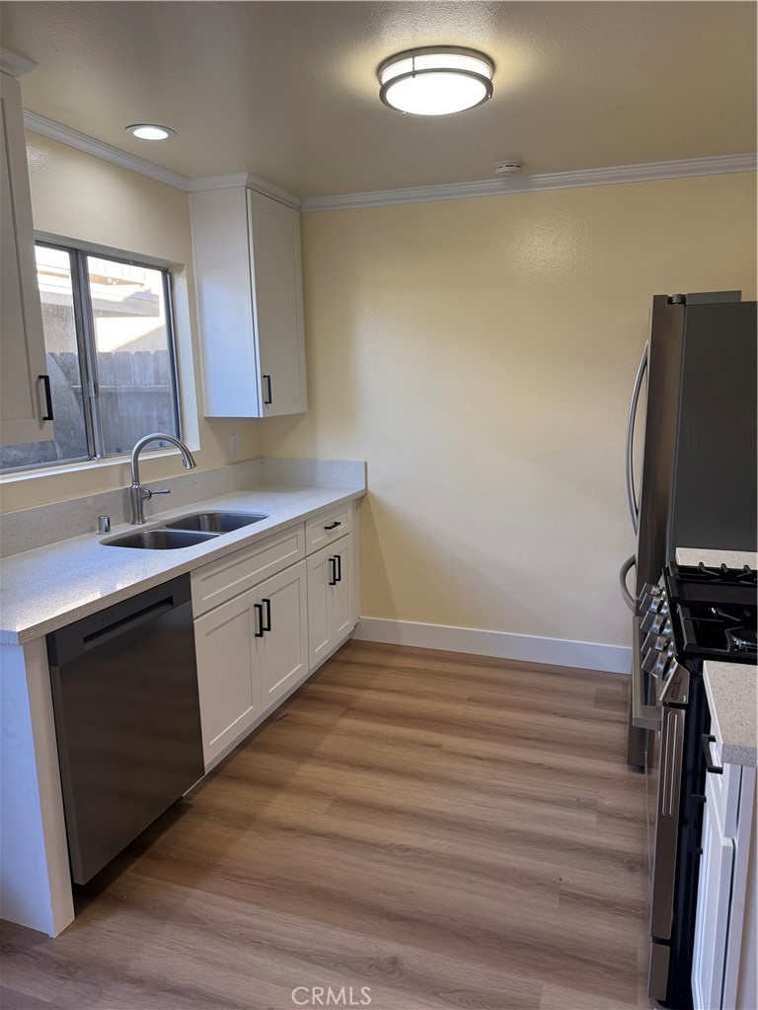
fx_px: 701
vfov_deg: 71.6
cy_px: 505
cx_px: 379
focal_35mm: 24
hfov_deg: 56.8
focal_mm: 6.76
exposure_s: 1/120
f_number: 1.78
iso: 80
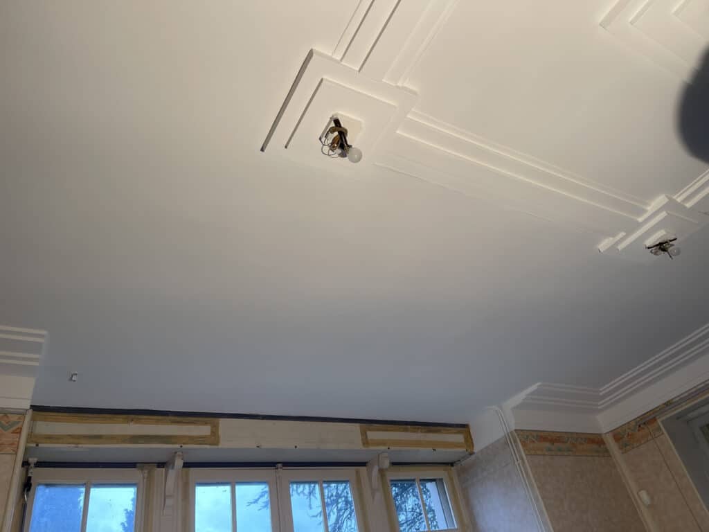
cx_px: 354
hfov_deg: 69.4
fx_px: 512
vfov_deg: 54.9
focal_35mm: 25
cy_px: 266
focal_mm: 5.1
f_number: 1.6
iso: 100
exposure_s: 1/100
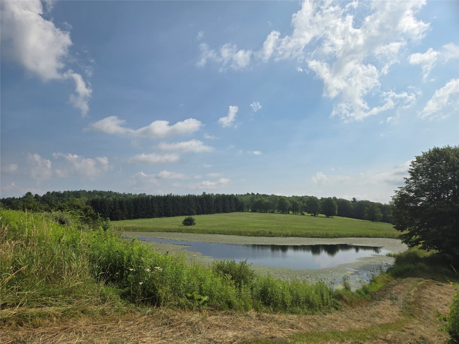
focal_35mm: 23
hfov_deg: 73.9
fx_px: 305
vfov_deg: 58.9
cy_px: 172
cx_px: 230
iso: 25
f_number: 1.8
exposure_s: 1/4185
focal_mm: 5.4
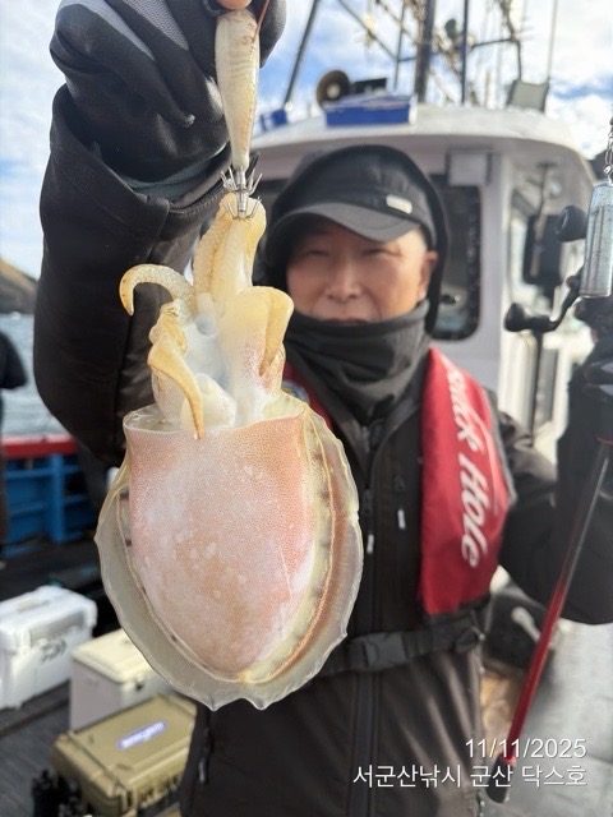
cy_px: 408
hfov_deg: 56.8
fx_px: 567
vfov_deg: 71.6
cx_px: 306
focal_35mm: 24
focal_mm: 6.76
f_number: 1.78
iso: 80
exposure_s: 1/2370
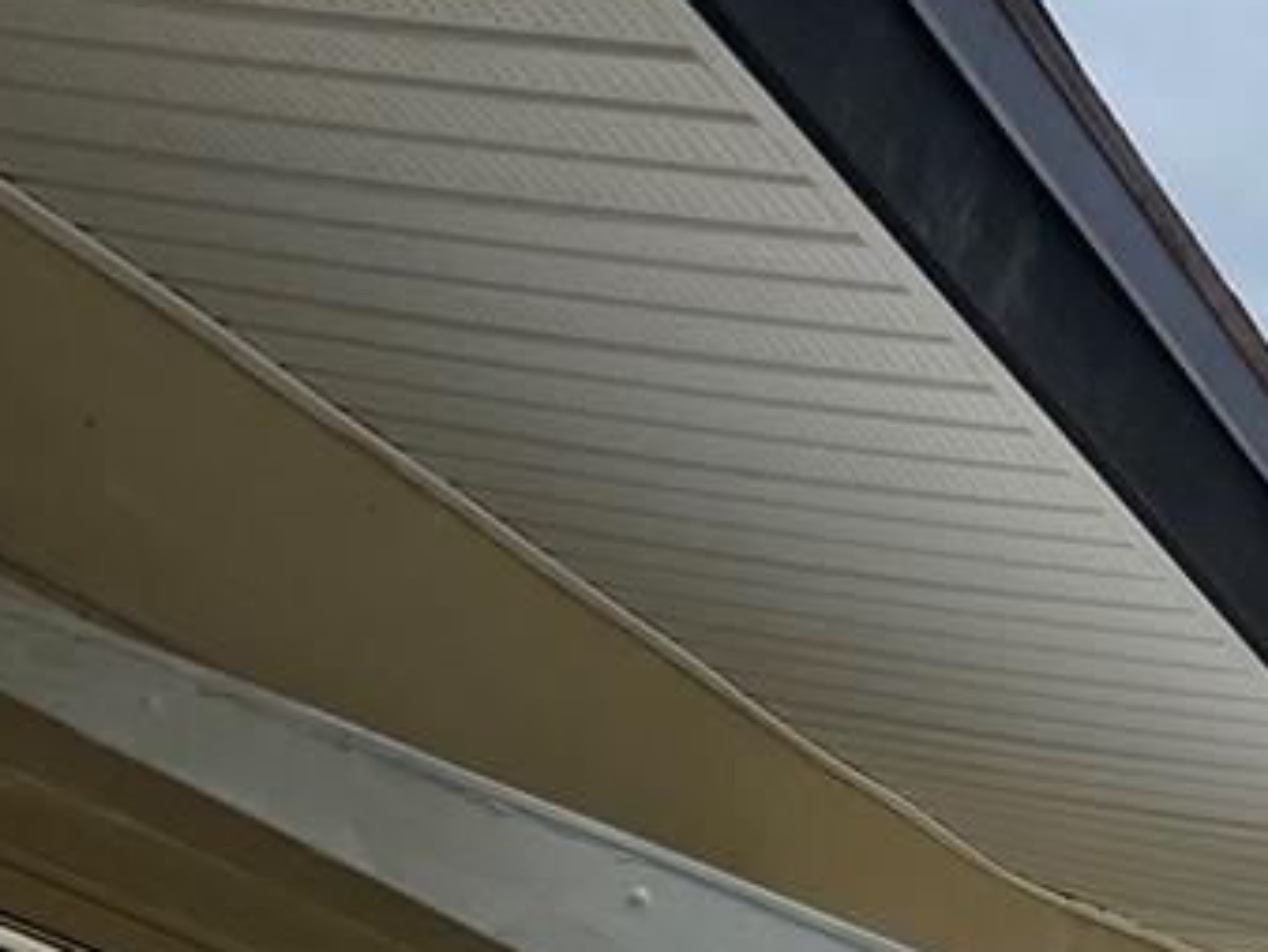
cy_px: 1777
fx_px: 4509
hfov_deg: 13.4
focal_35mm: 123
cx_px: 2656
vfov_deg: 11.2
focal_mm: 5.7
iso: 50
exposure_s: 1/7463
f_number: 1.5
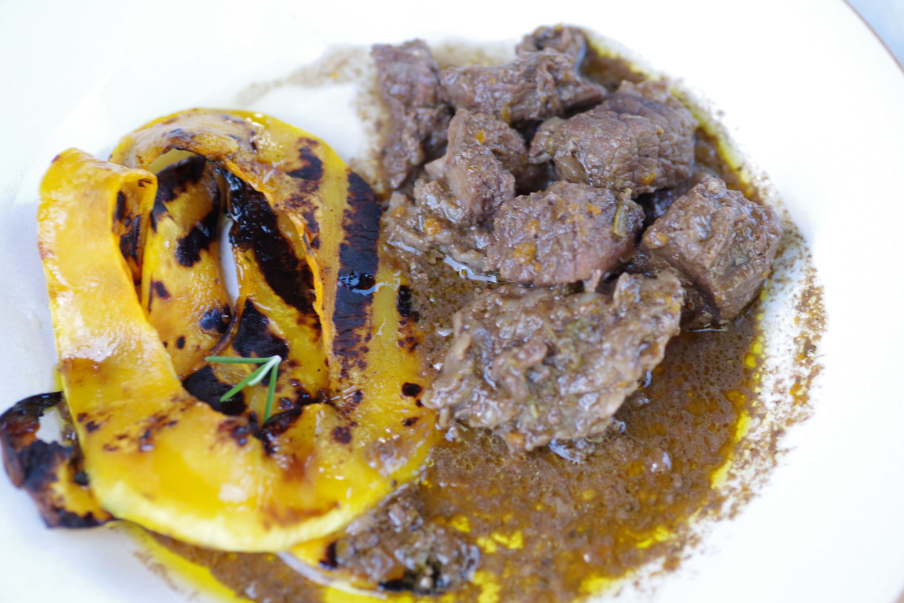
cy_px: 302
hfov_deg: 20.4
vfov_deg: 13.7
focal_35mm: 100
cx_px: 452
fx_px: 2512
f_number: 5
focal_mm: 100
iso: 100
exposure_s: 1/13
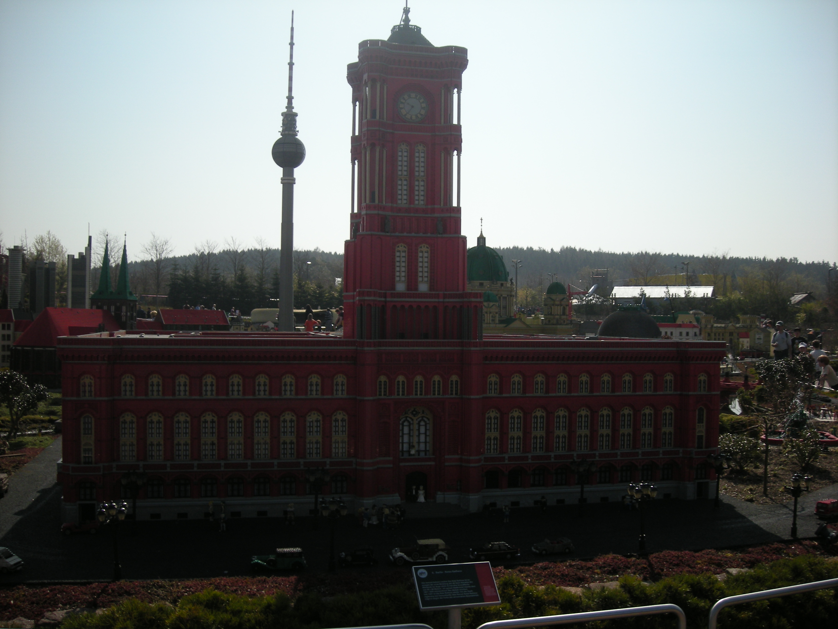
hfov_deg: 52.6
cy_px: 314
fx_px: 847
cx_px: 419
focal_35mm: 35
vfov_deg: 40.7
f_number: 5.7
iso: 64
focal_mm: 5.7
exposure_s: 1/506
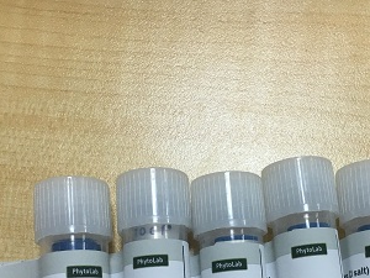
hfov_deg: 32.9
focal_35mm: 58
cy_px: 251
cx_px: 247
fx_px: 620
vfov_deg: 24.5
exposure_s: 1/33
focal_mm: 4.15
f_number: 2.2
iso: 100
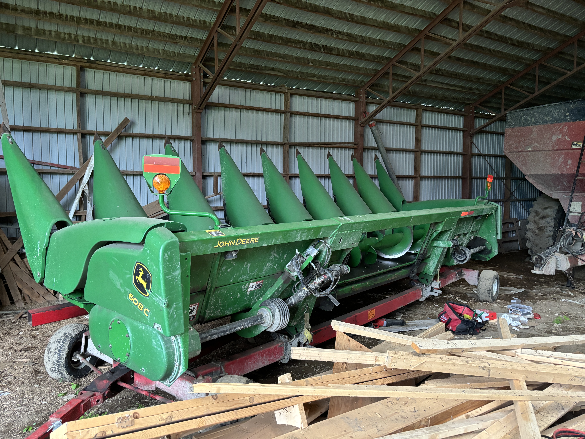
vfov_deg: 53.1
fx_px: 439
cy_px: 220
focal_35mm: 26
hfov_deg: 67.3
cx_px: 292
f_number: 1.6
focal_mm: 5.96
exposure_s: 1/60
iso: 500
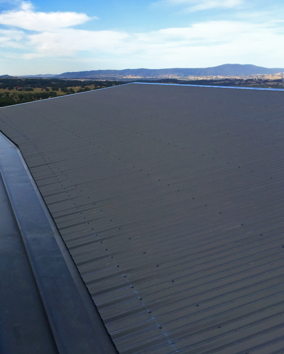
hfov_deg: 38.3
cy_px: 177
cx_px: 77
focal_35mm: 38
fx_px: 399
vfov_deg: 47.9
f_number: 2.2
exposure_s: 1/1464
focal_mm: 4.15
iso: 32
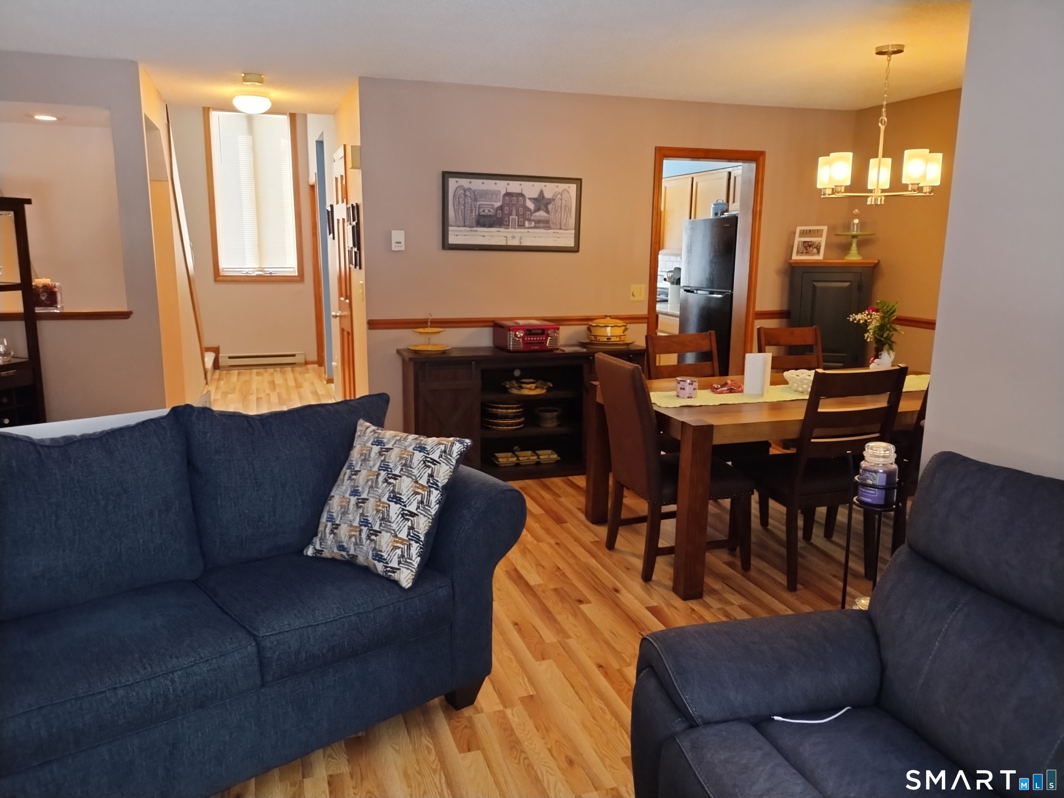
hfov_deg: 69.4
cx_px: 532
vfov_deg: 54.9
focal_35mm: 25
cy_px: 399
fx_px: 768
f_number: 1.7
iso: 179
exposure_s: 1/30
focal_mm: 4.71
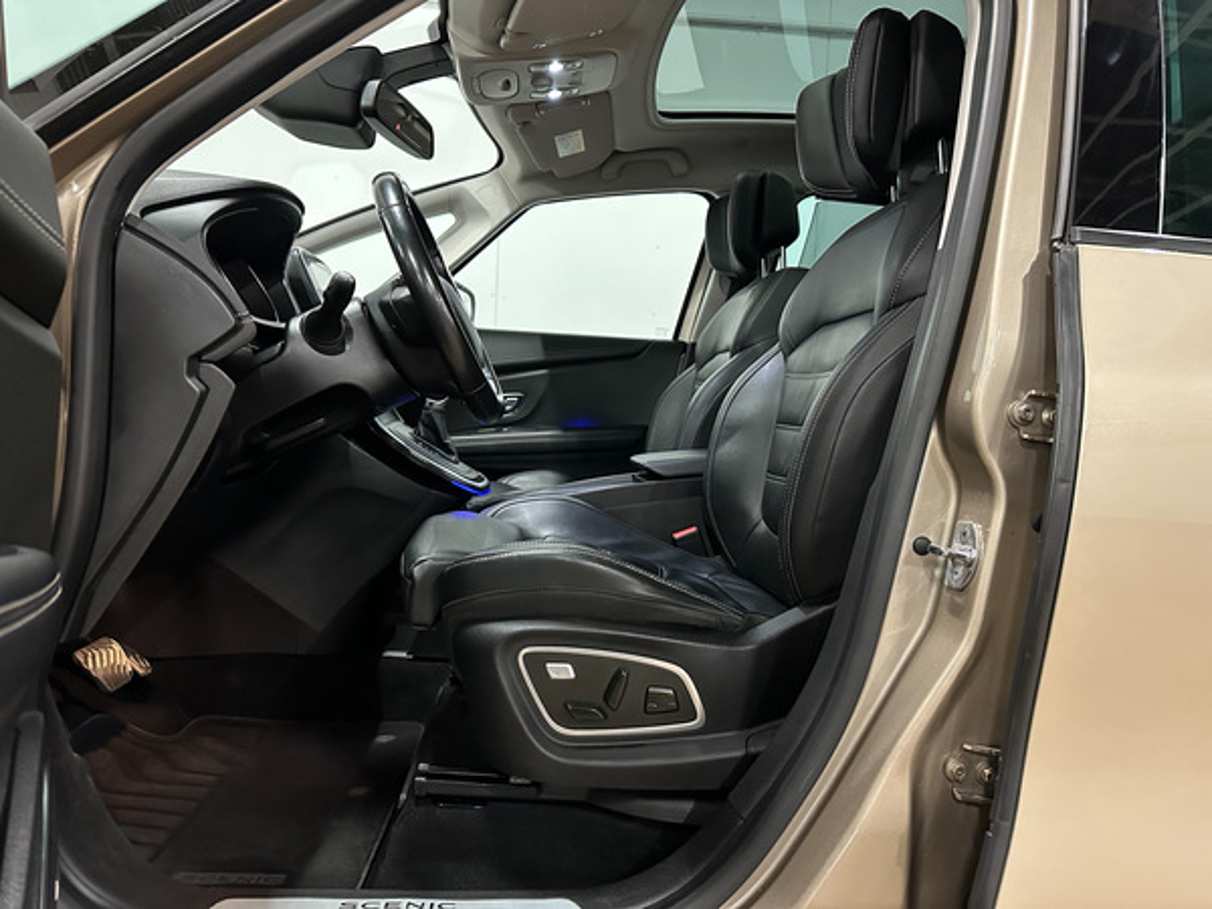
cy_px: 454
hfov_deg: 71.6
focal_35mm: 24
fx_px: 840
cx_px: 606
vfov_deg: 56.8
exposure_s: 1/40
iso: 1000
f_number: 1.8
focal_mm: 6.86
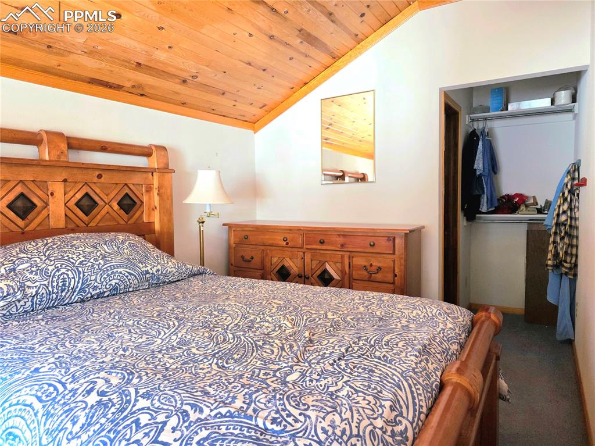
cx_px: 298
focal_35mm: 23
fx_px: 395
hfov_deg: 74.0
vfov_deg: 58.8
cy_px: 223
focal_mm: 6.3
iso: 320
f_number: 1.7
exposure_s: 1/120
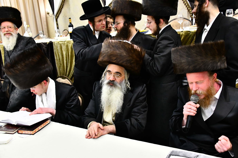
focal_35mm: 32
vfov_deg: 41.1
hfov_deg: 58.7
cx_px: 119
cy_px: 79
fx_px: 212
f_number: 5.6
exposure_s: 1/100
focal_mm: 32
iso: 3200
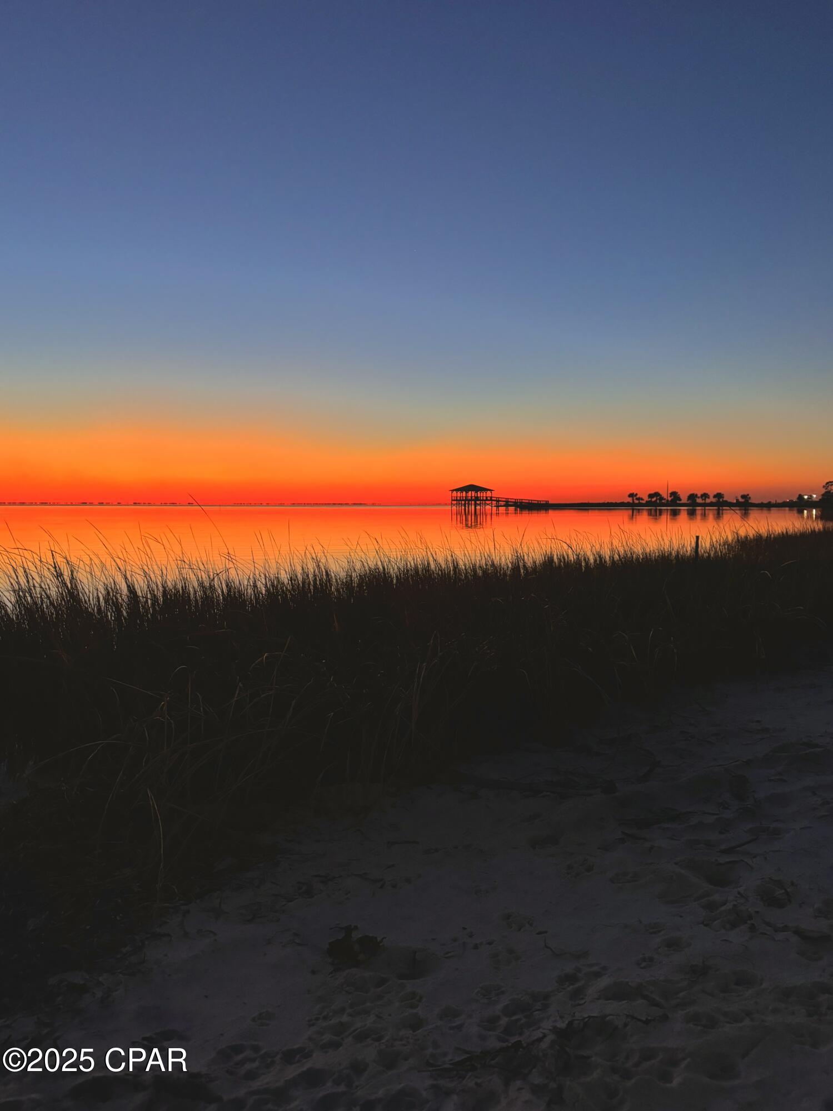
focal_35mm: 24
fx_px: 770
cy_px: 556
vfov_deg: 71.6
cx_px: 416
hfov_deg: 56.8
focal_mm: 6.76
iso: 640
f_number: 1.78
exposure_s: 1/40
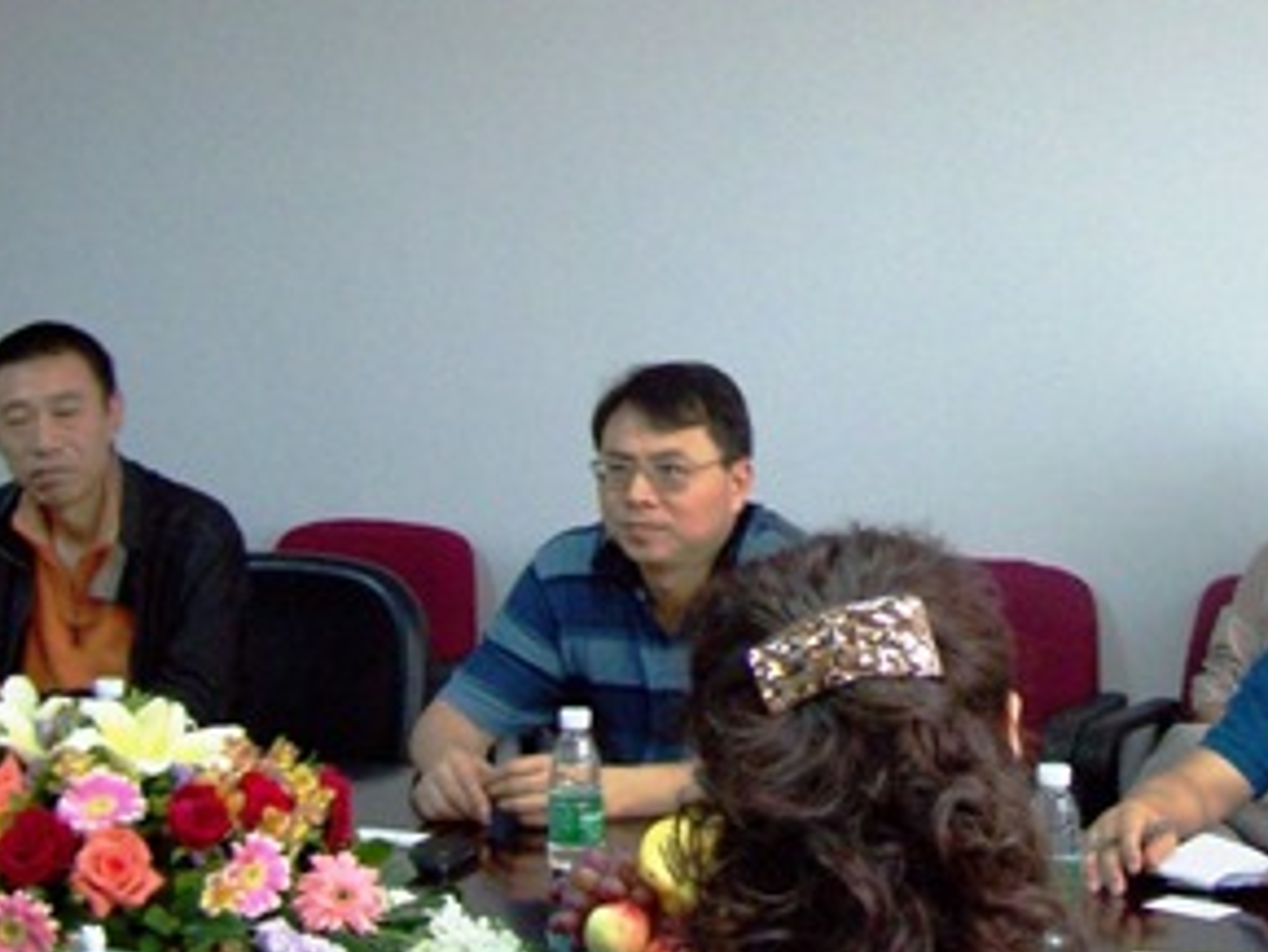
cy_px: 390
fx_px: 2565
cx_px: 757
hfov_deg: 27.7
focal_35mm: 70
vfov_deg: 21.0
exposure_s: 1/20
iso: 160
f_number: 2.8
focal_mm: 6.3
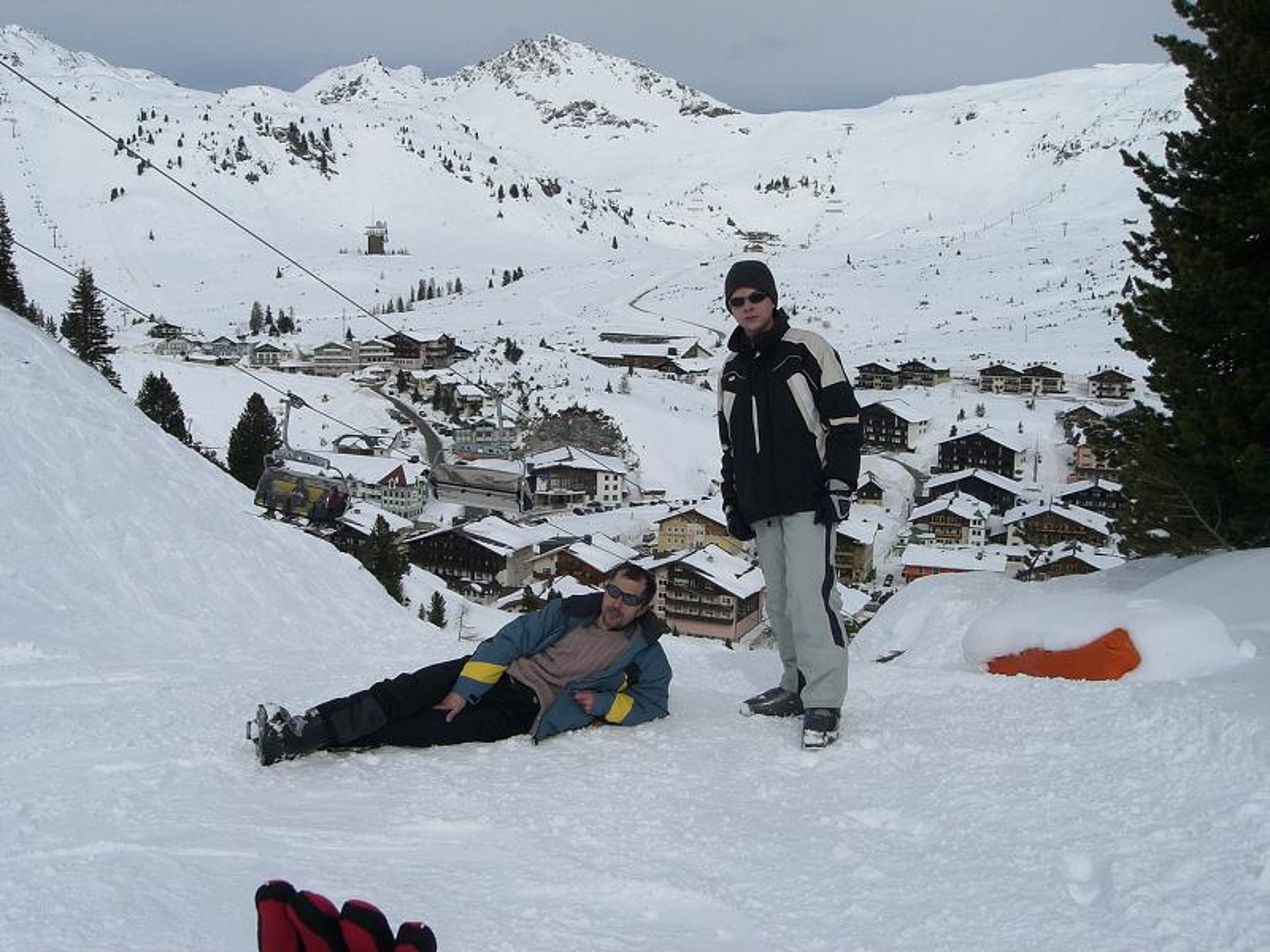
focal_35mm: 38
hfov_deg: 49.0
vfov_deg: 37.7
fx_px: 1394
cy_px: 476
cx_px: 635
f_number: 4.4
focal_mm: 6.3
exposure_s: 1/2000
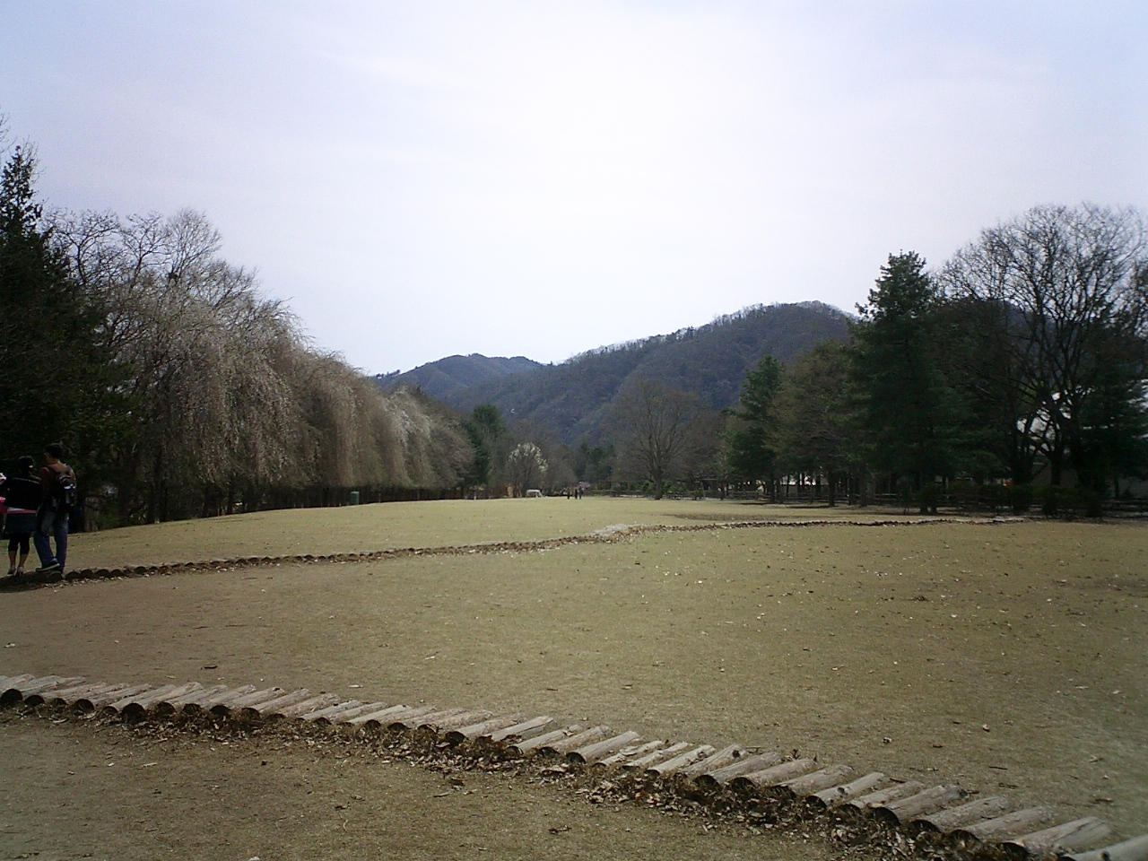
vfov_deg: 38.7
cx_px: 574
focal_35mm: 37
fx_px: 1227
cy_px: 430
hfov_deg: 50.1
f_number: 3.5
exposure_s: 1/1600
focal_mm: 5.6
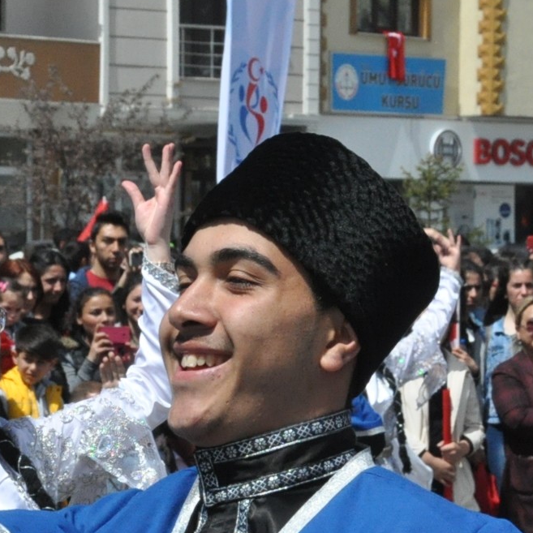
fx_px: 4198
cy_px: 385
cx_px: 200
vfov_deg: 7.3
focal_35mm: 241
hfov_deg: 7.3
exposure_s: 1/2500
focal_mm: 58
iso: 1600
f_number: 13
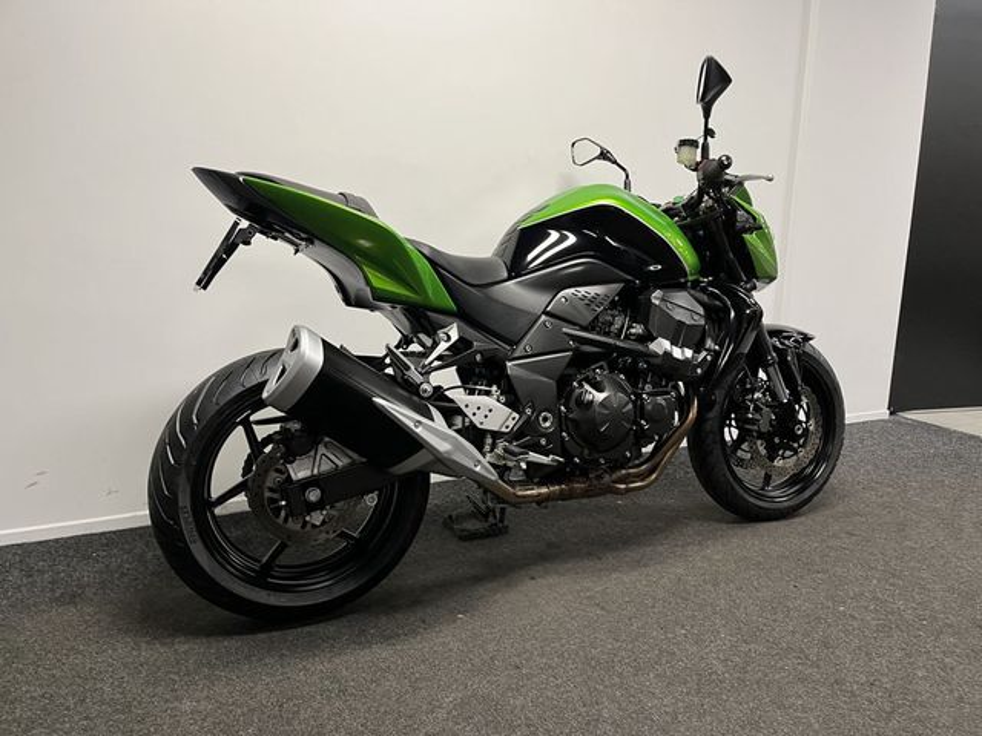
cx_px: 491
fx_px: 738
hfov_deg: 67.3
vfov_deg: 53.1
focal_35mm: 26
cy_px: 368
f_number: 1.6
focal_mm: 5.1
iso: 100
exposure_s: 1/50
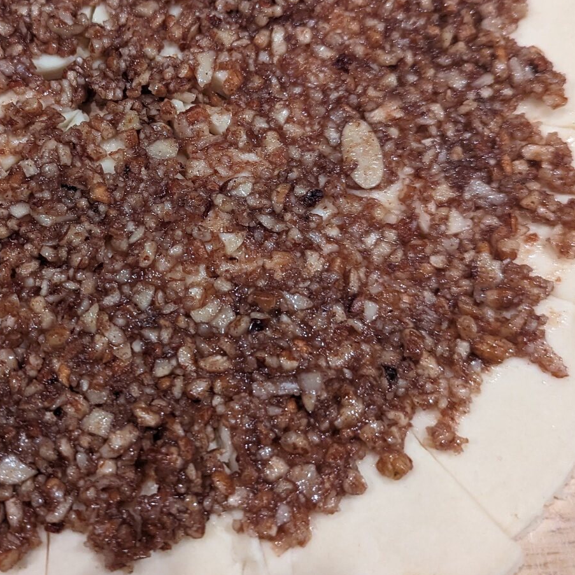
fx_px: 902
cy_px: 196
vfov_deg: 35.0
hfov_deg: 34.7
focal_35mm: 48
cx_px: 152
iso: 832
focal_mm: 6.81
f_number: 1.85
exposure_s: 1/120
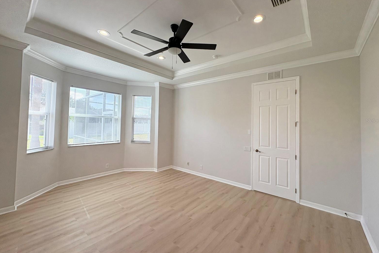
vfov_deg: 77.3
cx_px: 194
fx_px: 158
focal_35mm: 15
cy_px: 121
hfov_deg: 100.4
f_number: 2.2
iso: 64
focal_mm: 2.22
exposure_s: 1/140
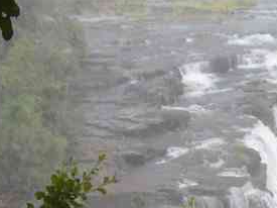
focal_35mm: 126
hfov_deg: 15.1
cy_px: 189
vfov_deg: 11.7
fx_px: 1008
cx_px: 336
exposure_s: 1/227
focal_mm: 8
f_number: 2.8
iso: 100
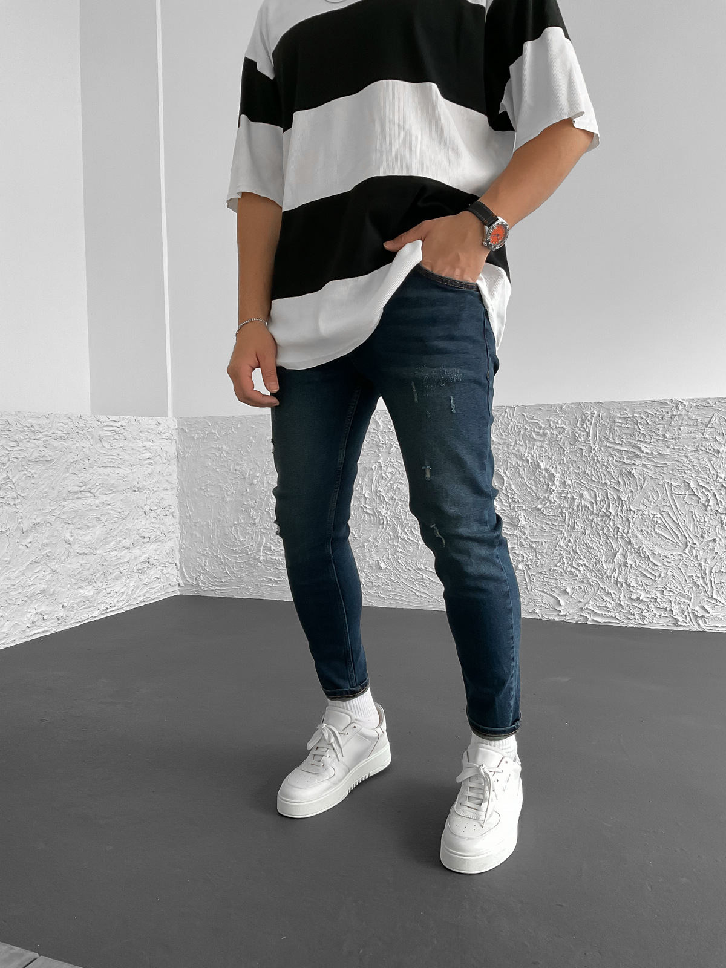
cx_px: 363
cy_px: 484
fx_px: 811
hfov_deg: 48.2
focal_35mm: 29
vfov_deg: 61.7
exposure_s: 1/95
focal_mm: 3
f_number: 1.8
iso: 64
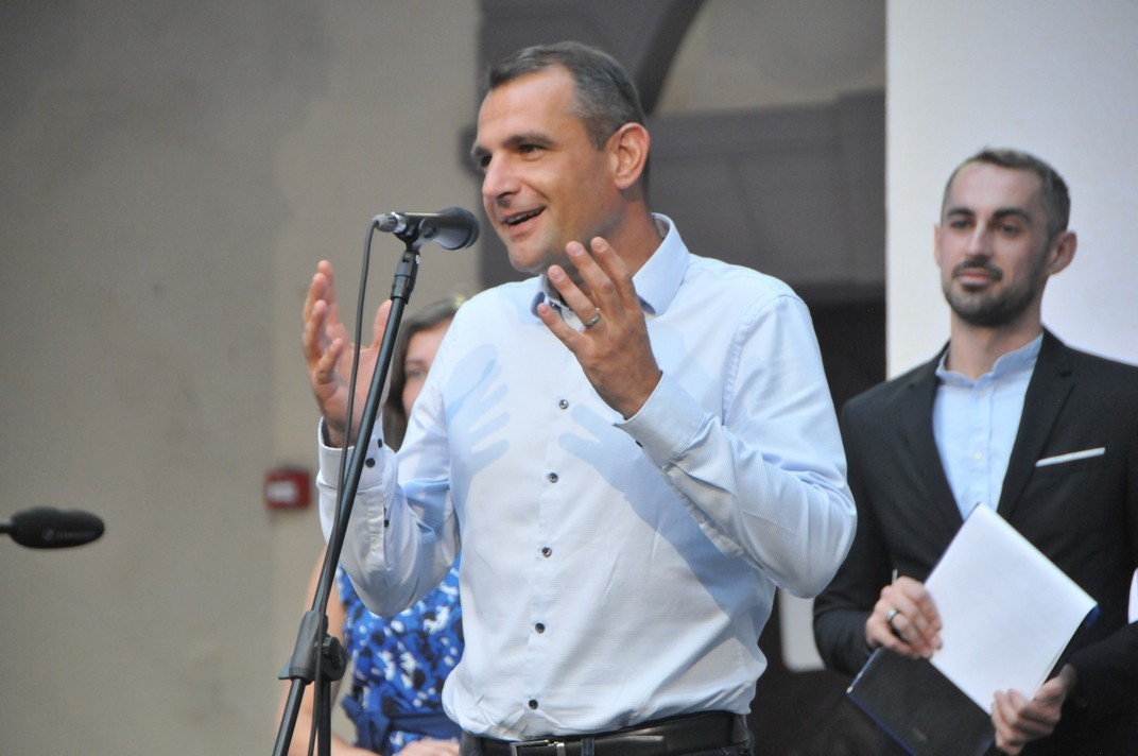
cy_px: 378
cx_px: 569
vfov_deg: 6.1
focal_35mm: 225
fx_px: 7104
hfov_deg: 9.2
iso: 1600
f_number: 5.6
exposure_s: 1/125
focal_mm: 150
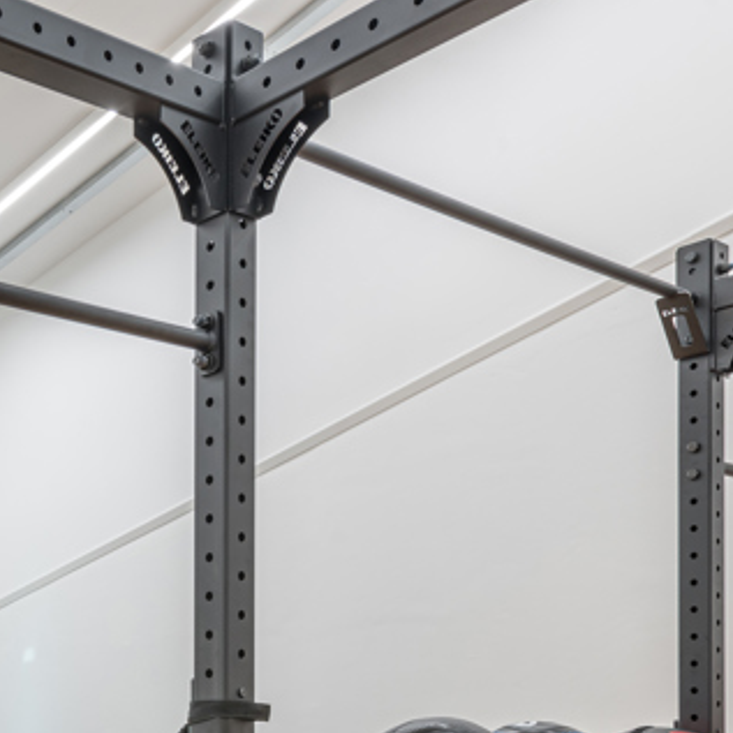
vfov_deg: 30.4
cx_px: -112
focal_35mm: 52
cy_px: 735
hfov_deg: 29.0
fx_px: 1246
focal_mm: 20
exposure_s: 1/1.67
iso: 64
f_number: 11
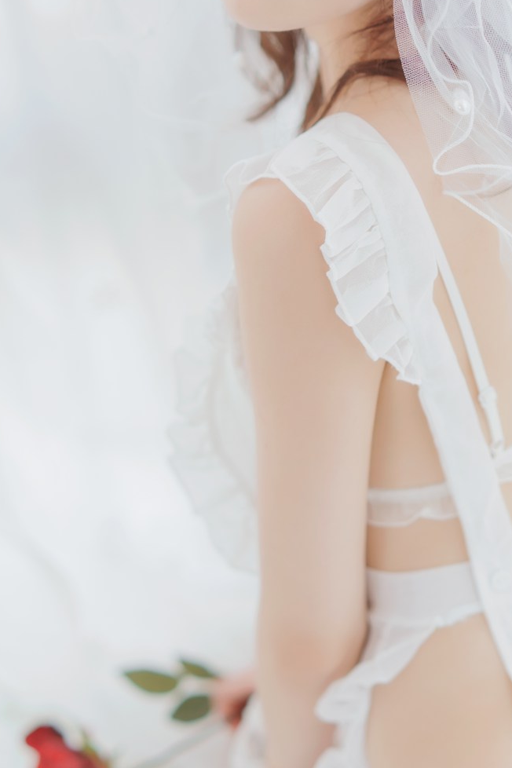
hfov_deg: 14.8
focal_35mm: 92
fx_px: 1963
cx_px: 378
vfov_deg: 22.0
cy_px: 230
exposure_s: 1/250
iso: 200
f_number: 2
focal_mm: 50
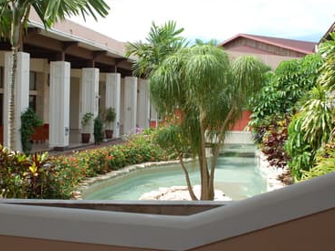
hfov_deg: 34.7
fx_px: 532
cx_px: 117
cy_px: 125
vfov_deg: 26.5
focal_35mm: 55
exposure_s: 1/250
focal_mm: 28
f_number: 8
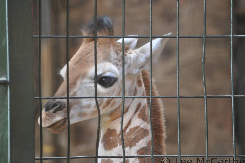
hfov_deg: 4.4
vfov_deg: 2.9
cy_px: 83
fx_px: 3195
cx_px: 119
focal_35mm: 470
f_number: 5.6
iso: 800
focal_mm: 300
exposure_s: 1/15
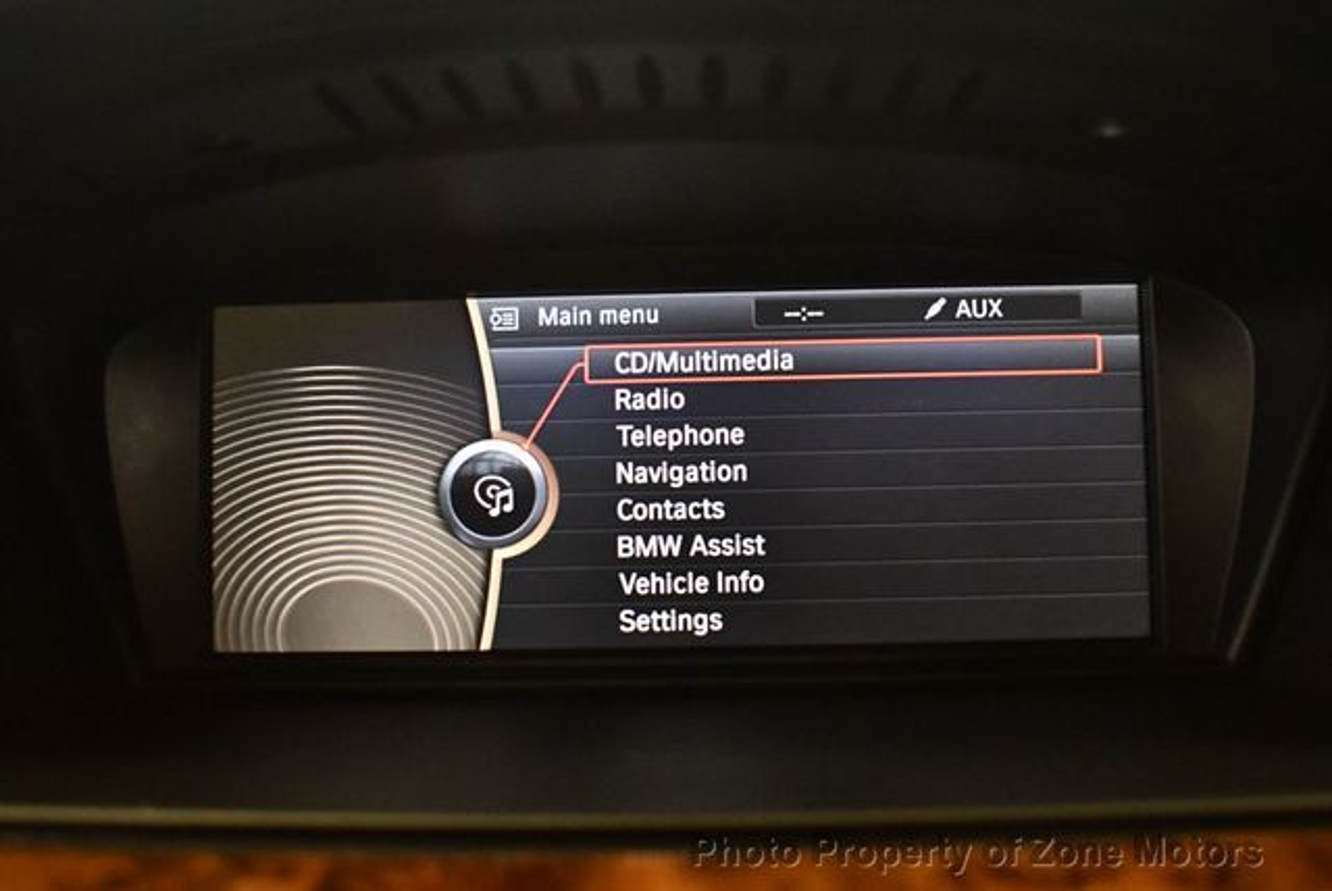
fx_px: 1333
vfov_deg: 36.9
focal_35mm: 36
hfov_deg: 53.1
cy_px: 446
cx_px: 666
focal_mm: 18
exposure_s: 1/60
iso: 5000
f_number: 3.5
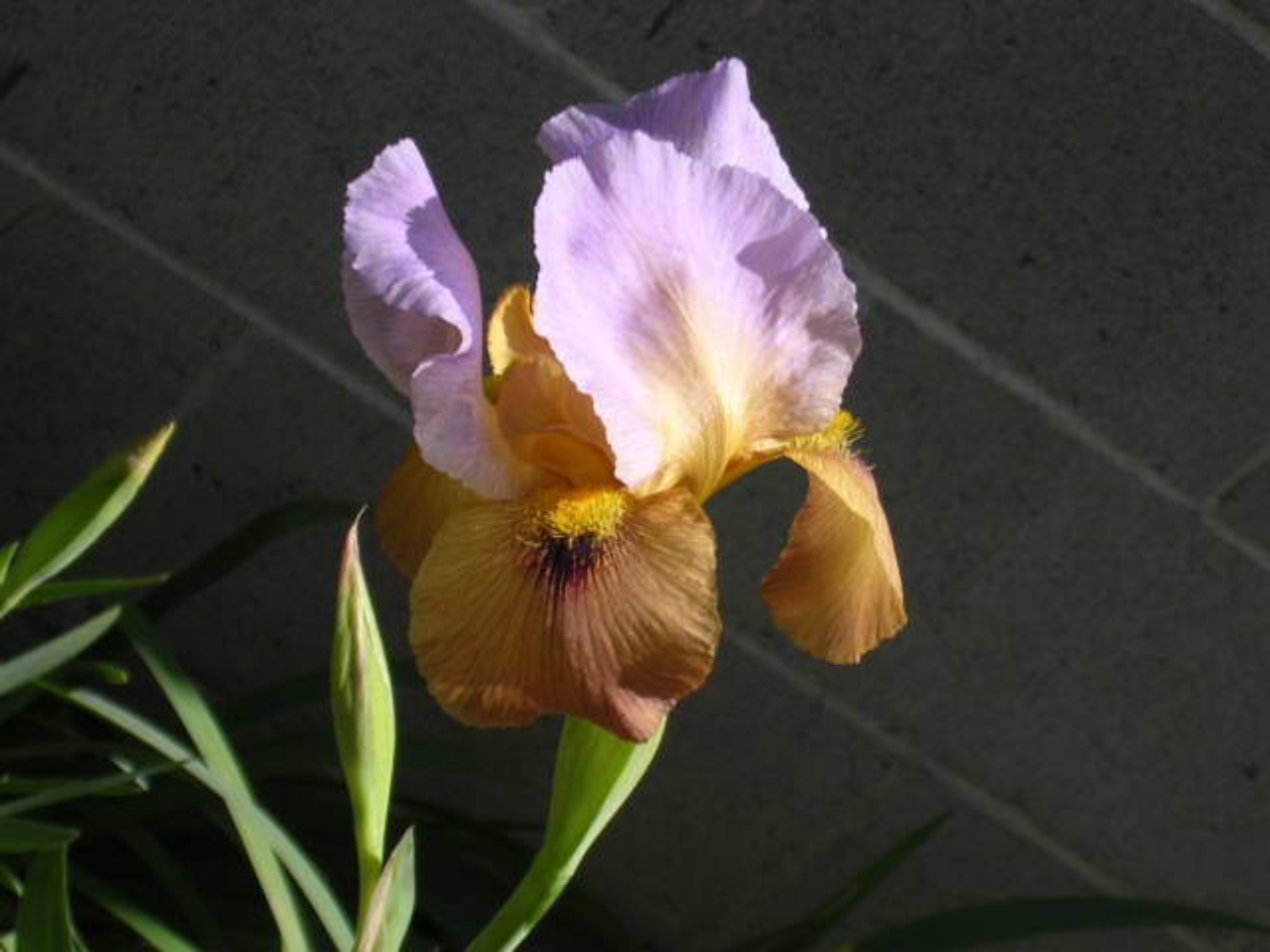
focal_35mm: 100
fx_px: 3669
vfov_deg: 14.8
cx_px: 635
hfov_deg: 19.6
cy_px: 476
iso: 100
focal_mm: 15.2
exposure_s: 1/433
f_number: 4.5
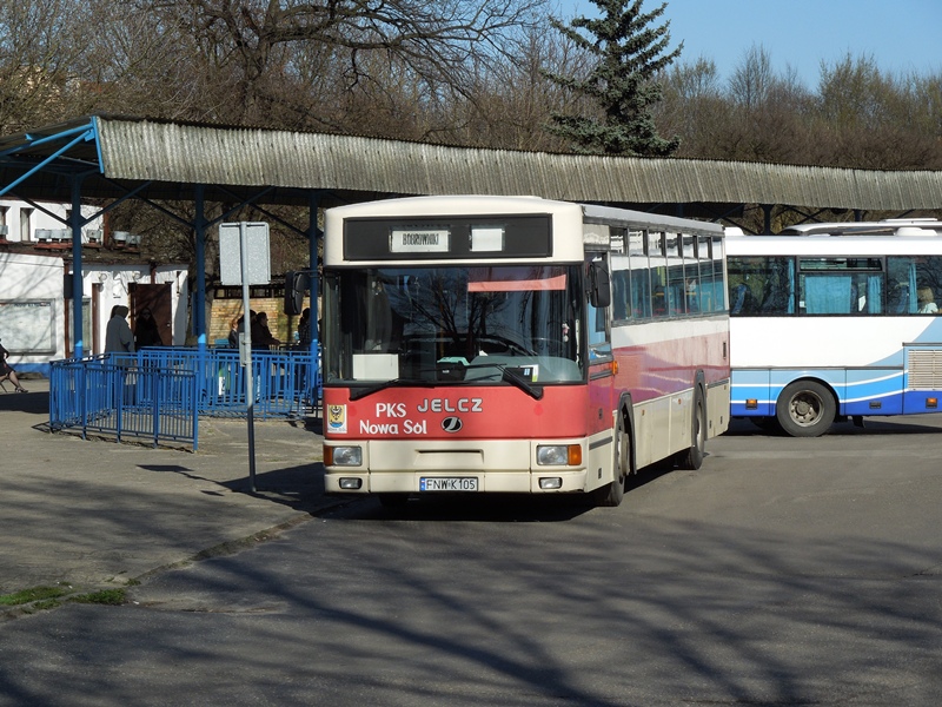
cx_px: 471
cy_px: 354
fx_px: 3238
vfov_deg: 12.5
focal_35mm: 119
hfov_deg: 16.6
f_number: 4.8
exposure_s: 1/800
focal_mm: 21.5
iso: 100
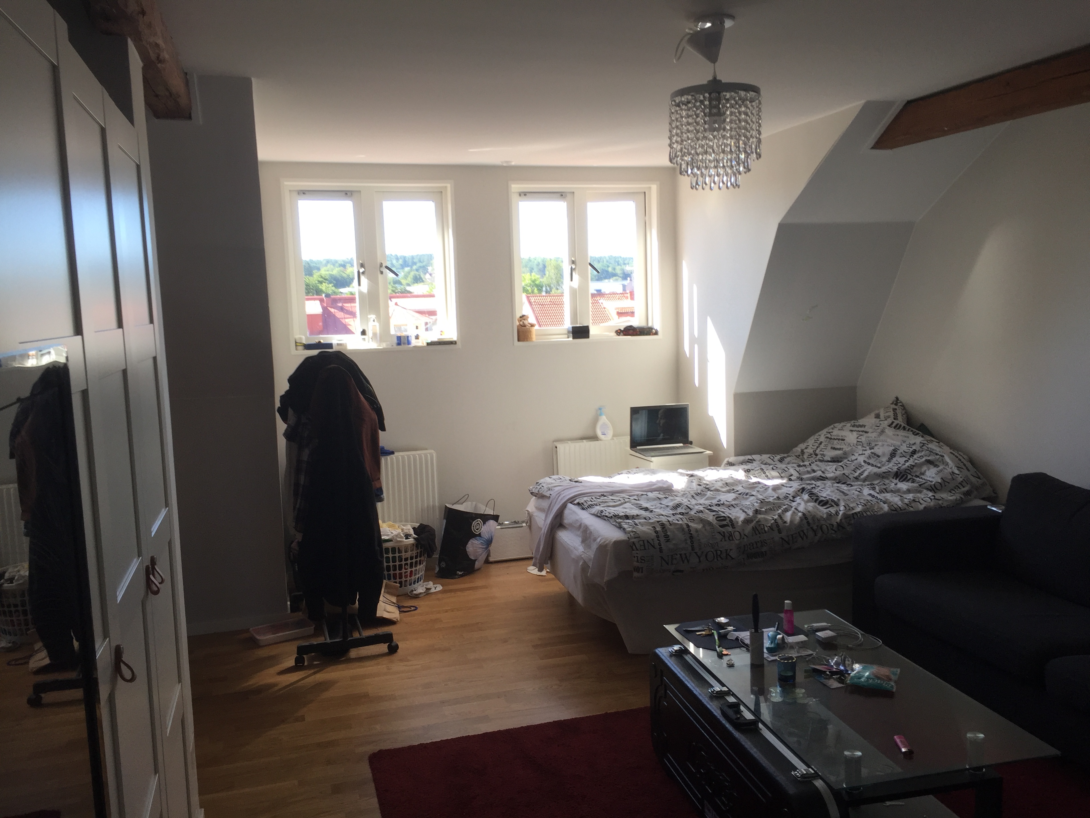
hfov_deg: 61.7
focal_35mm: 29
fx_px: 913
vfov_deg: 48.2
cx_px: 545
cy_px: 409
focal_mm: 4.15
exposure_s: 1/111
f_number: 2.2
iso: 32
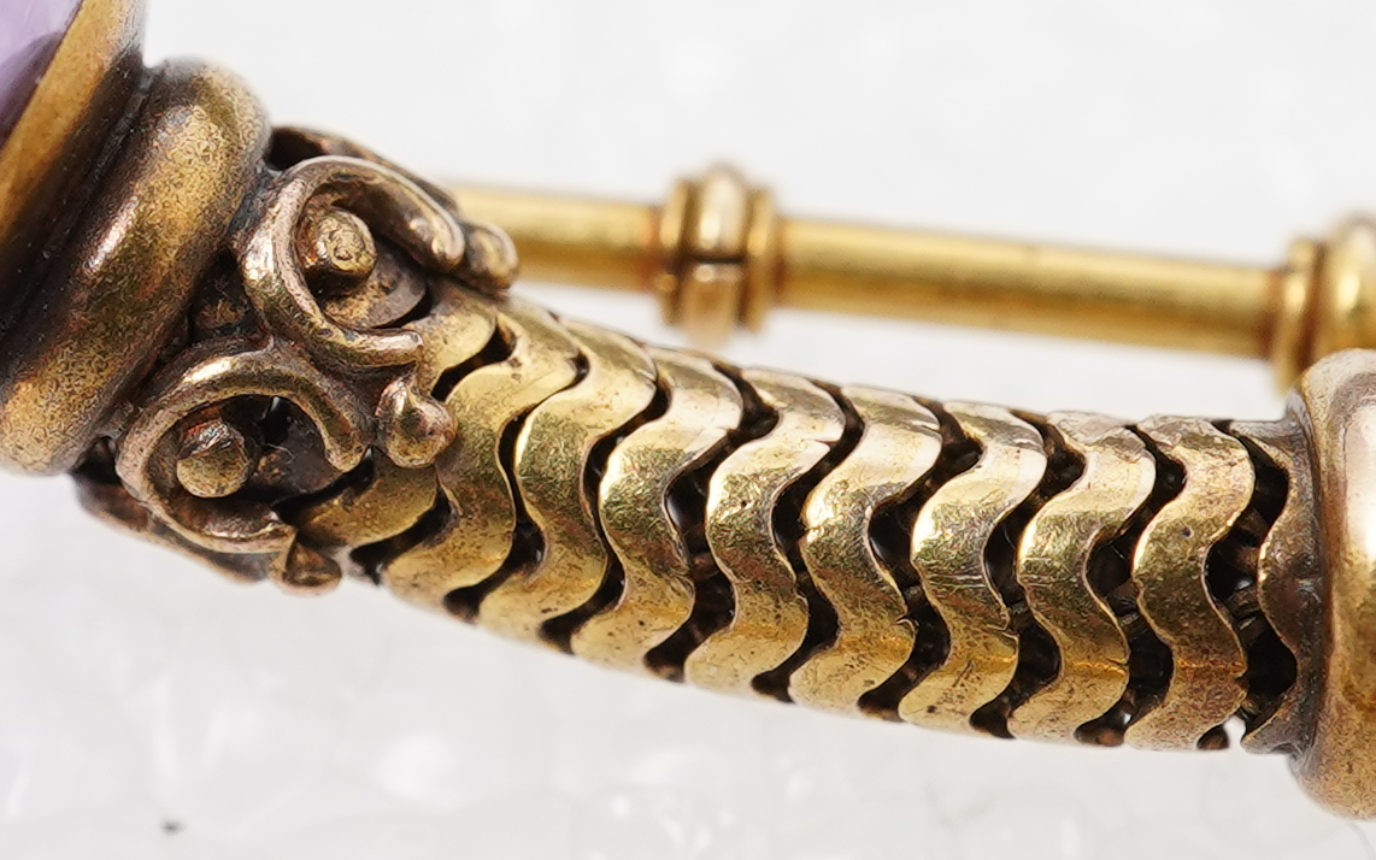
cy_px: 324
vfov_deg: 8.3
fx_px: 5926
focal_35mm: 158
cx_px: 399
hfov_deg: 13.2
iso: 400
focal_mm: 30
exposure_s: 1/125
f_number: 14
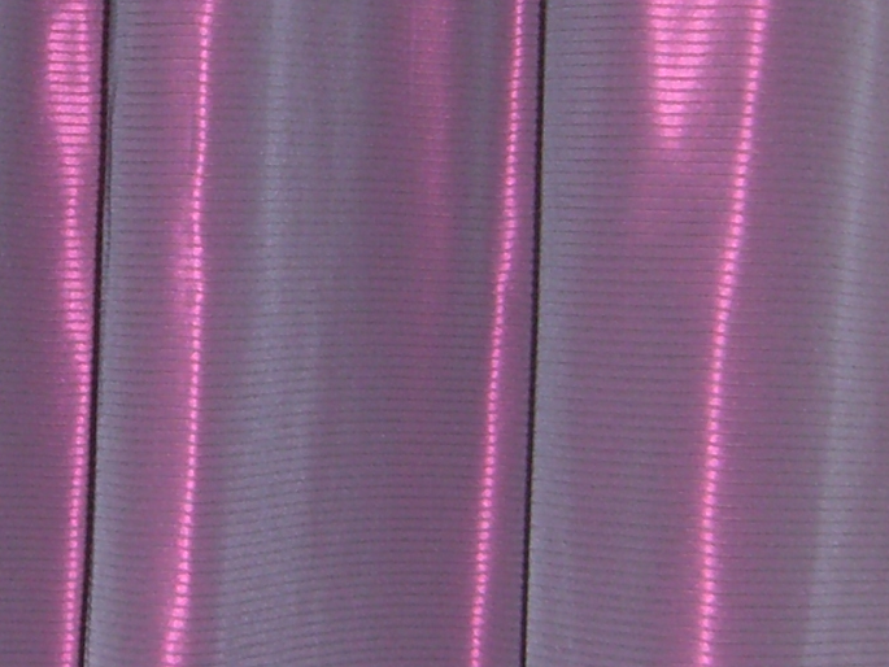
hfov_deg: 13.7
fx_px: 3647
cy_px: 71
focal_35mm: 142
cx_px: -27
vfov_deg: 10.4
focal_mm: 6.2
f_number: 2.7
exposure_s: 1/60
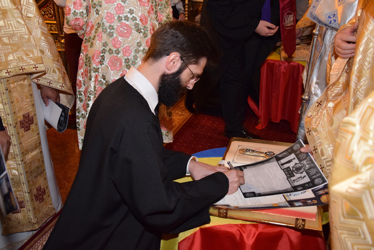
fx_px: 405
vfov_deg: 34.2
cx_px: 187
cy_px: 125
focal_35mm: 39
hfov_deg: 49.5
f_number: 4
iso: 2000
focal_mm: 26
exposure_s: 1/50
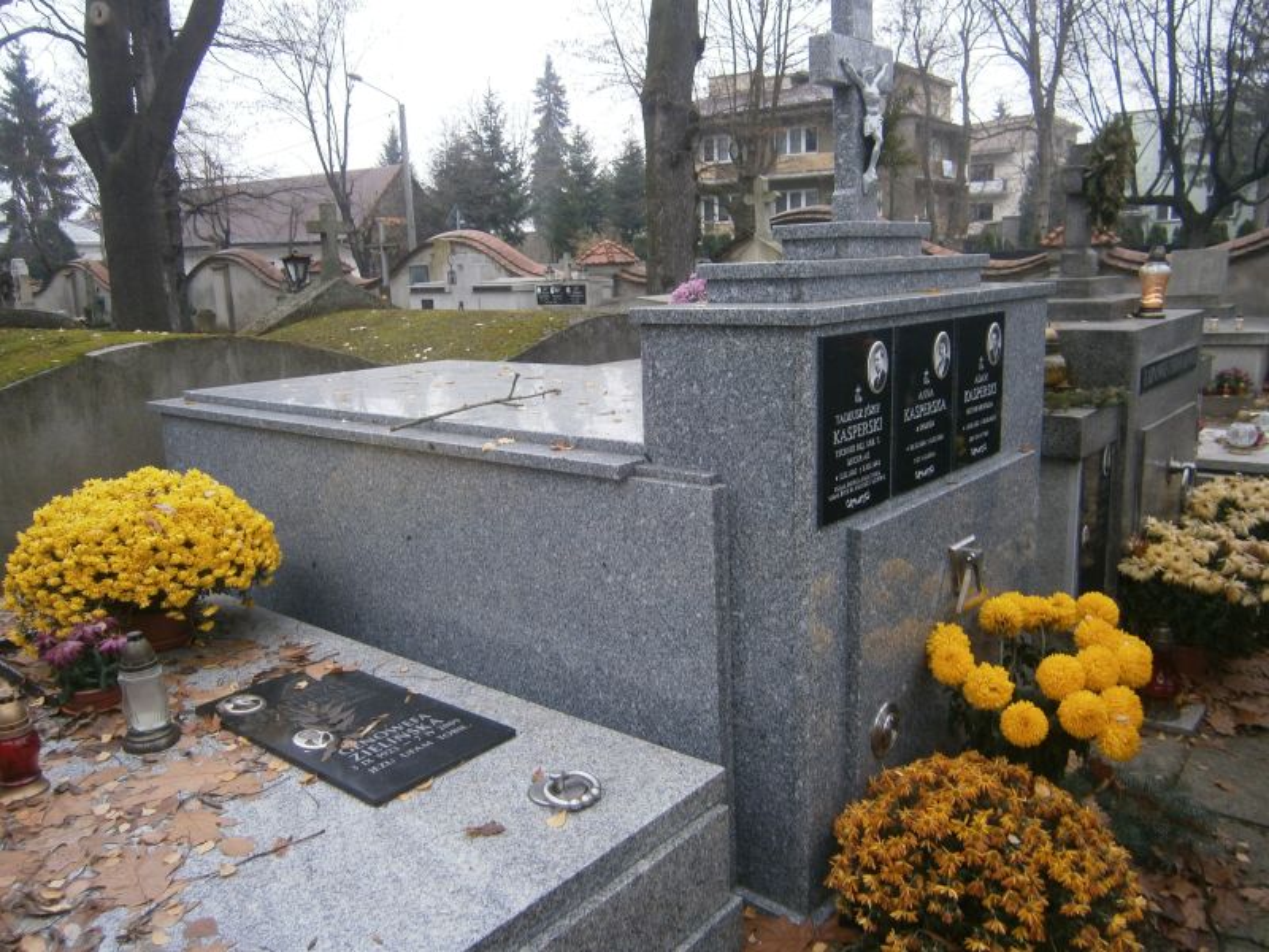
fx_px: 953
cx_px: 634
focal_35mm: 26
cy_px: 476
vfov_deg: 53.1
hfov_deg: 67.3
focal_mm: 4.7
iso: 80
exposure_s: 1/40
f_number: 2.8
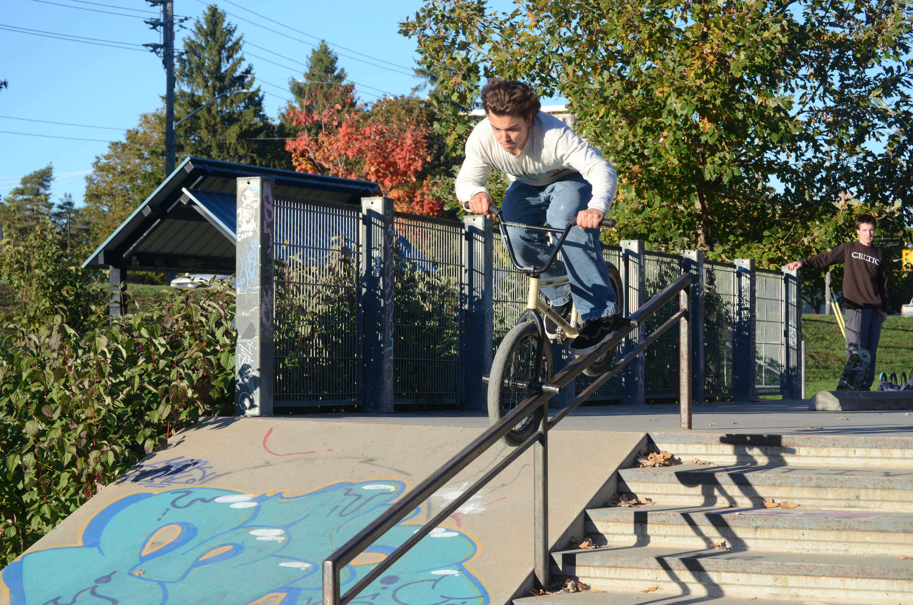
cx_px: 456
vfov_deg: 16.5
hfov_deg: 24.7
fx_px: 2088
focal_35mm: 82
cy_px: 302
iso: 1000
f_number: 7.1
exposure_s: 1/2000
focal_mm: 55
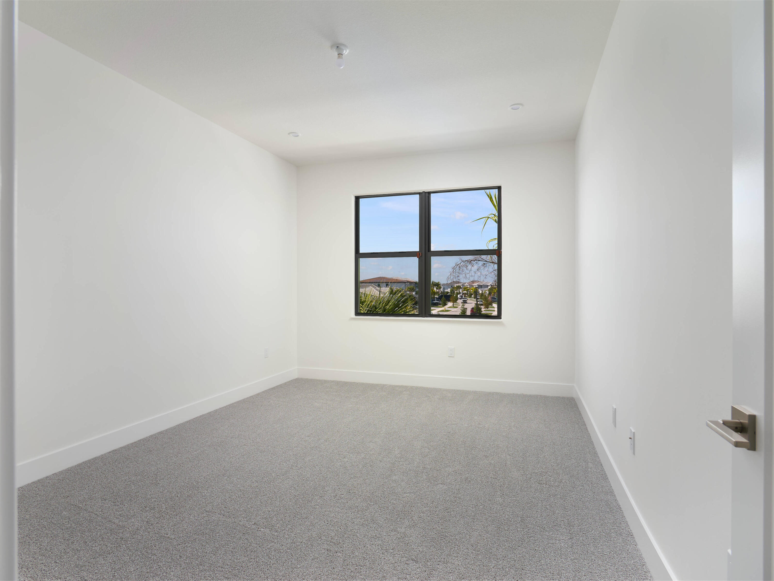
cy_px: 290
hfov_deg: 87.7
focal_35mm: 18
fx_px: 403
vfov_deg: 71.6
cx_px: 387
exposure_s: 1/250
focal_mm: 9
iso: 100
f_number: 5.6
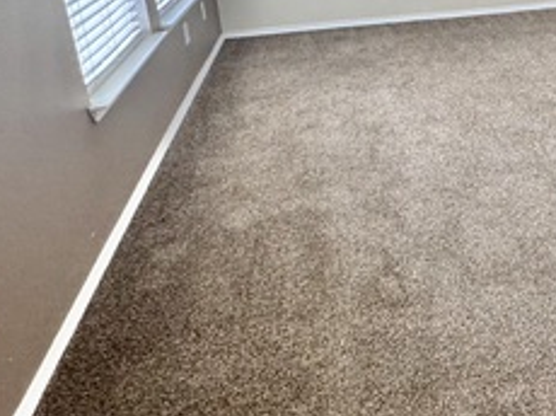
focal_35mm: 39
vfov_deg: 34.5
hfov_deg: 41.9
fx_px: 626
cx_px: 549
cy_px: 34
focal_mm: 2.22
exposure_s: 1/60
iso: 250
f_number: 2.2
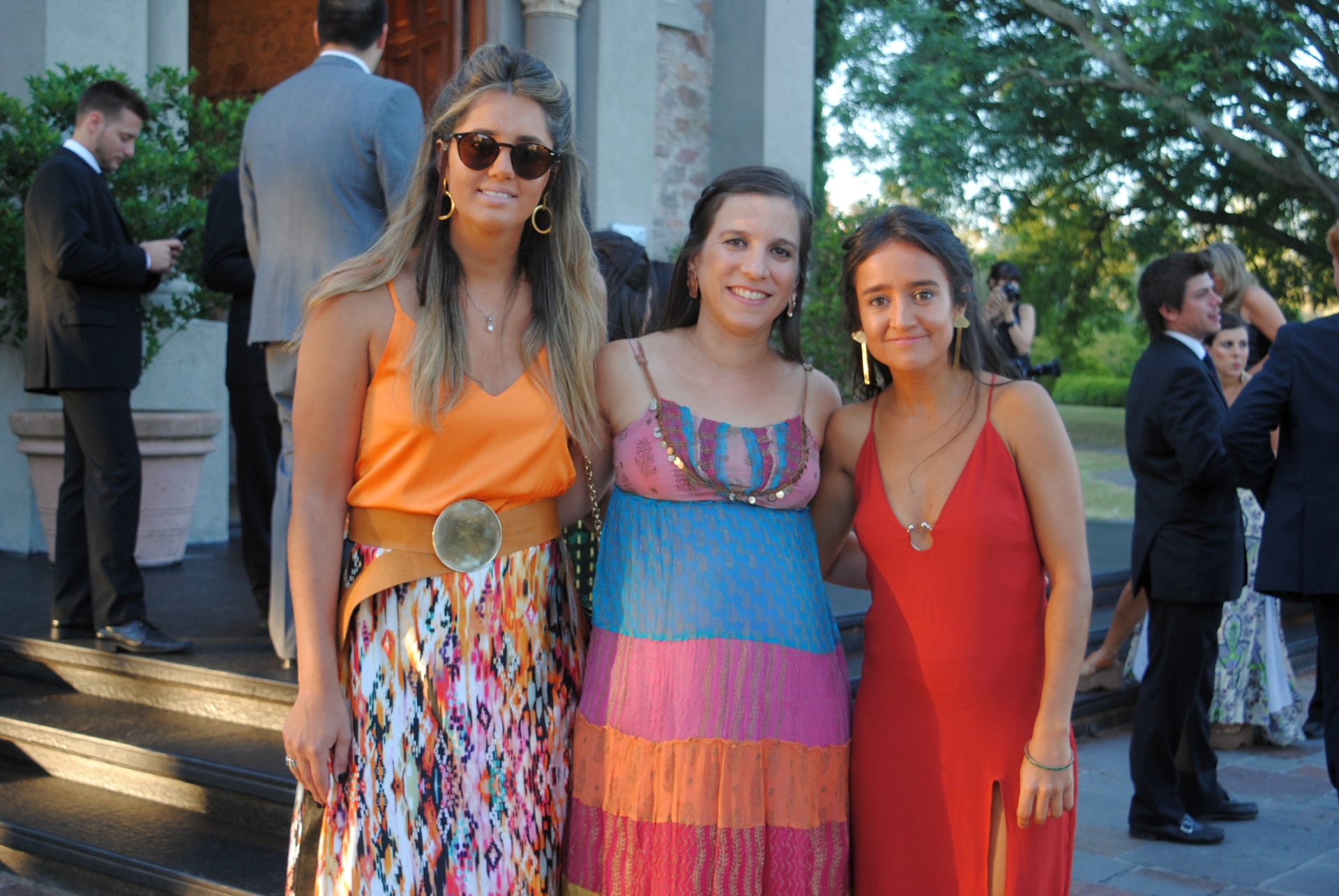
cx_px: 670
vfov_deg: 26.6
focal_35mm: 51
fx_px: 1899
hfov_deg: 38.8
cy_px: 448
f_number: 4.5
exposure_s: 1/50
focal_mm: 34
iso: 200
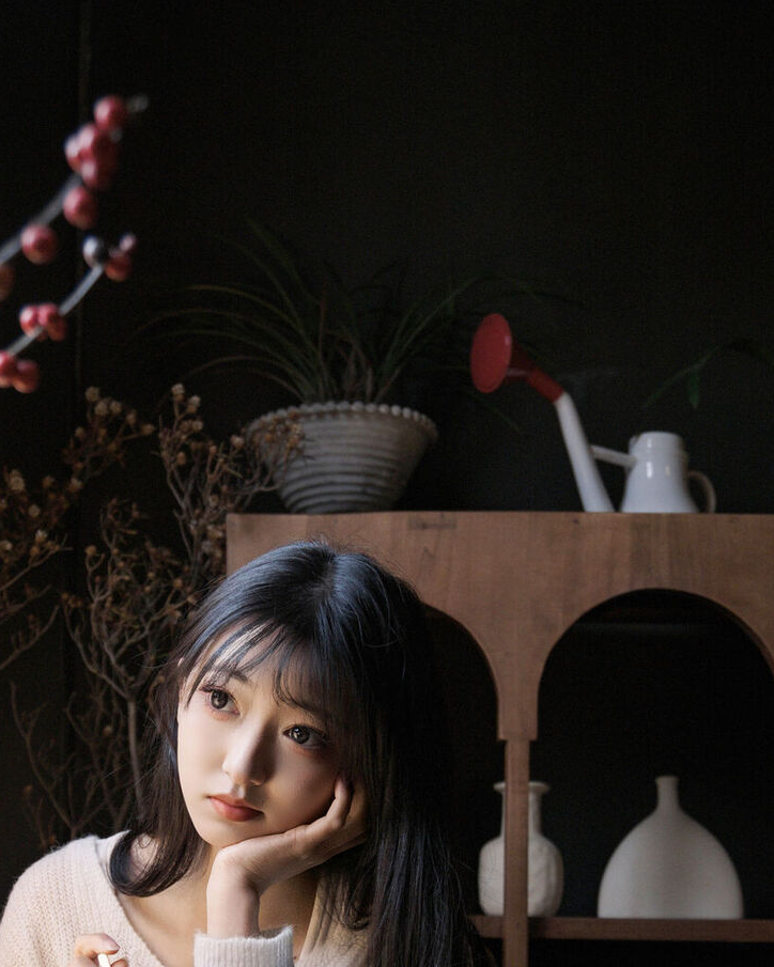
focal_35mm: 49
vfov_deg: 36.6
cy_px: 791
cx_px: 250
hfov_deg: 30.6
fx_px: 1403
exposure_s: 1/160
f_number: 2.8
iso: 1250
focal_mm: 20
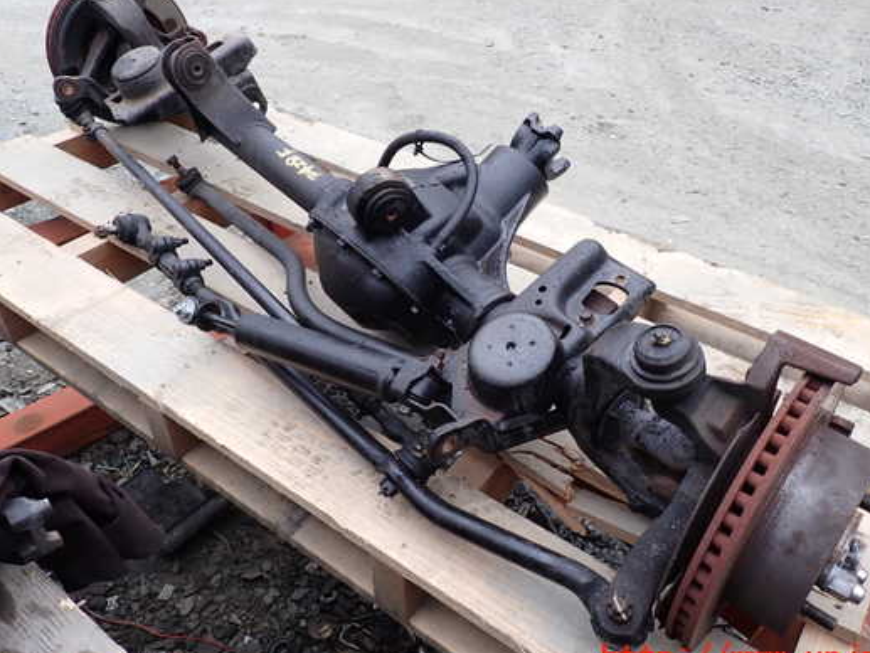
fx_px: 729
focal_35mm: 29
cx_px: 476
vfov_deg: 48.2
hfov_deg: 61.5
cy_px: 303
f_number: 2.8
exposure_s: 1/160
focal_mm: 4.5
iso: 100
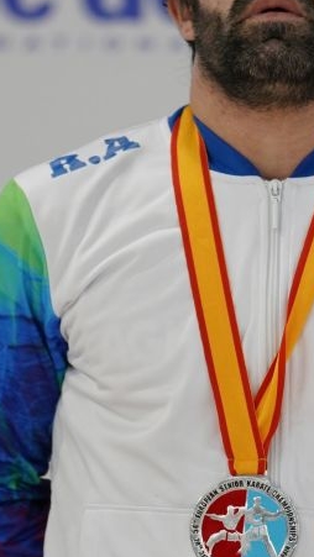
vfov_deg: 3.9
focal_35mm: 557
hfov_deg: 2.2
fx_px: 8237
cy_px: 274
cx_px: 227
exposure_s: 1/250
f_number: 2.8
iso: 640
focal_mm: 200
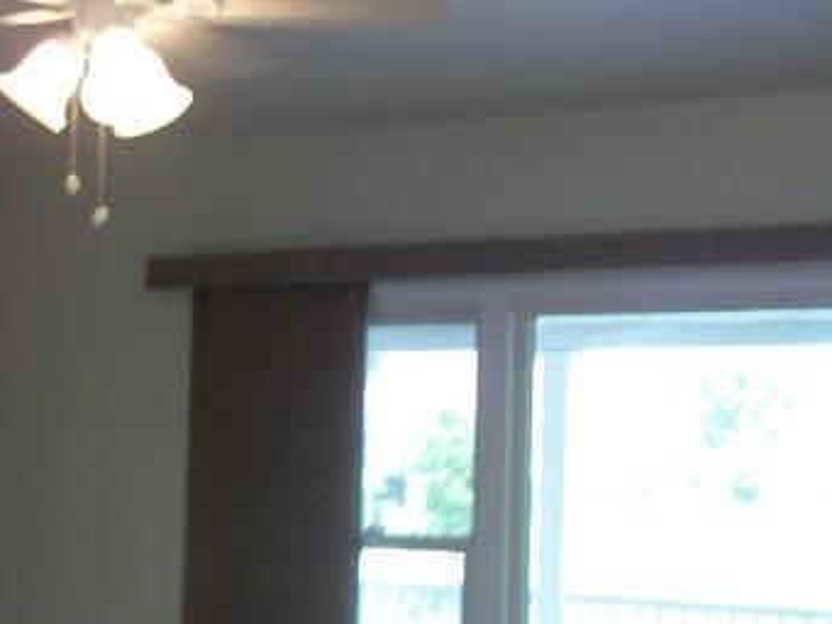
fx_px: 2308
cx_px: 115
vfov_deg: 15.1
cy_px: 644
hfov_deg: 20.1
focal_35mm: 96
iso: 80
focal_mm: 5.7
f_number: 2.9
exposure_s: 1/40
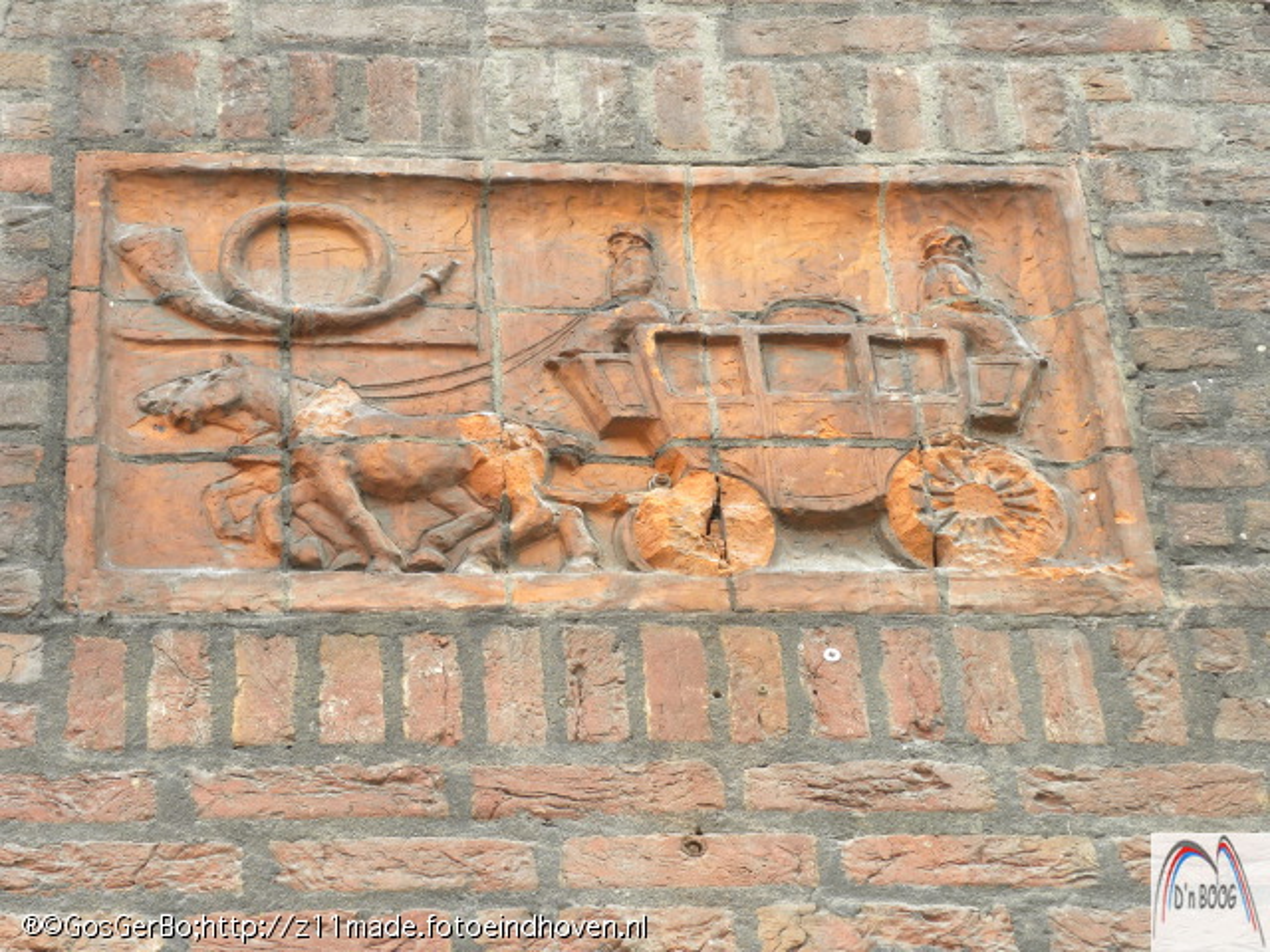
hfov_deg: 16.8
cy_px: 476
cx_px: 635
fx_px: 4293
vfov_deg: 12.7
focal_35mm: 117
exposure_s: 1/83.6
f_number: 4
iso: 105
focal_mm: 20.8
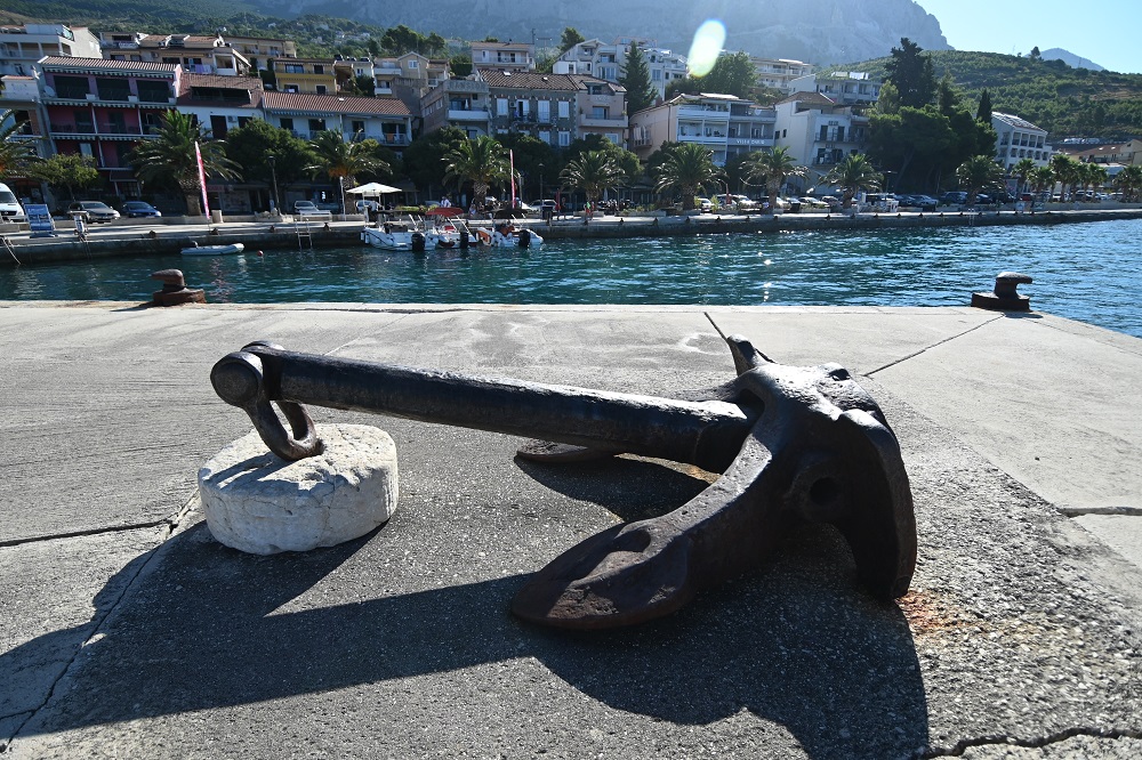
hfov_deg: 90.0
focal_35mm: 18
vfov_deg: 67.3
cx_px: 571
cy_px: 380
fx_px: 571
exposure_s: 1/1000
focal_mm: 12
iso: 100
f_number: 4.5
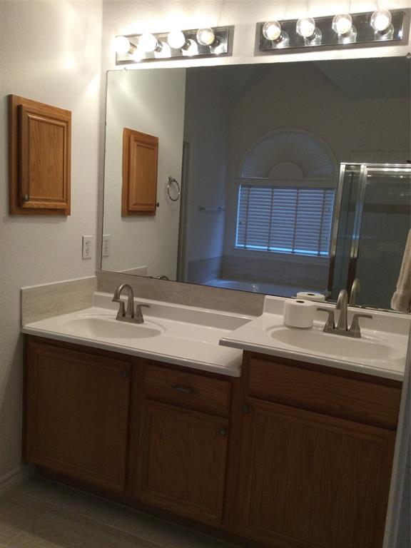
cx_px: 206
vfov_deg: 58.4
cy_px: 274
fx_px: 491
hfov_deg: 45.4
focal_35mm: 31
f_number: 2.4
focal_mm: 3.3
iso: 32
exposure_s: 1/30
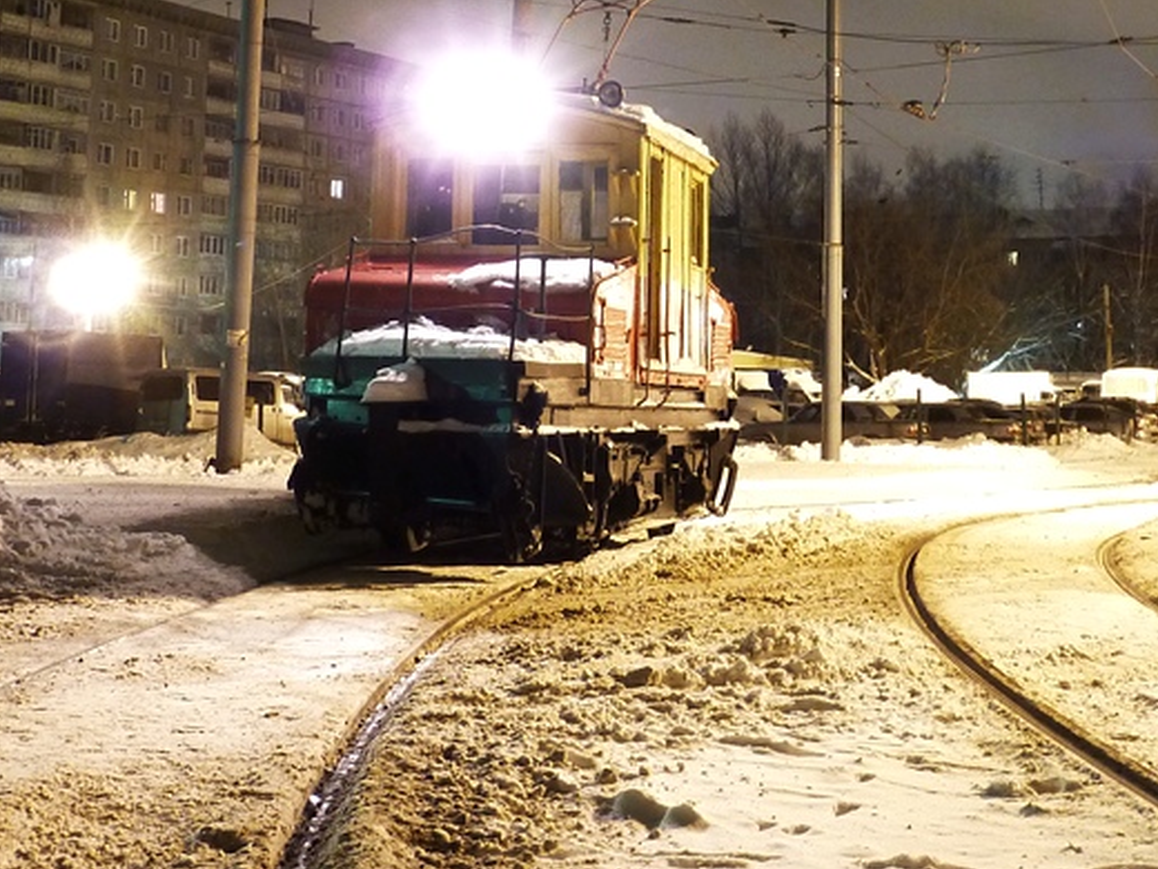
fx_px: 2108
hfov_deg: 30.5
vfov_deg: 22.9
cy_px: 152
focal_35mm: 63
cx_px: 768
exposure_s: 5
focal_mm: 5.3
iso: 200
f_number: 5
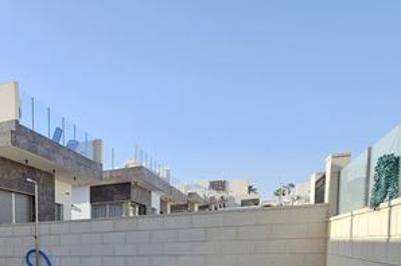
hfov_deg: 48.1
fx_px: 356
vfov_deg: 36.2
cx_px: -3
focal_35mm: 32
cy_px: 277
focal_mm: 2.2
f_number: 2.2
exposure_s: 1/1245
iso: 50
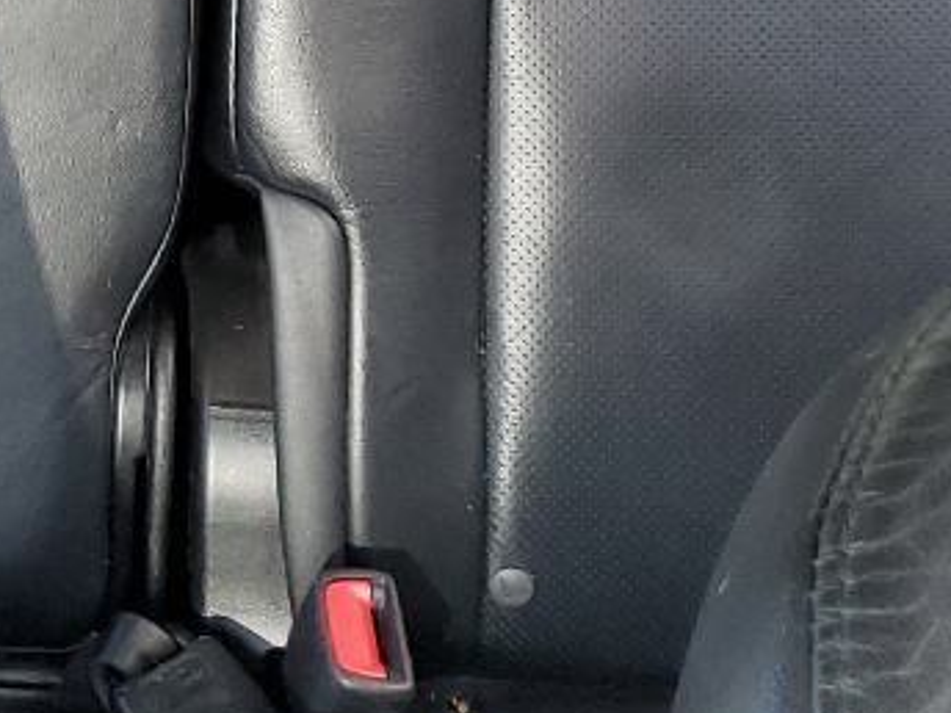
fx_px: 3324
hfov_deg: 15.7
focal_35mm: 121
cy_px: -243
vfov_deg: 11.9
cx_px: -155
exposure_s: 1/120
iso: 95
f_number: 1.5
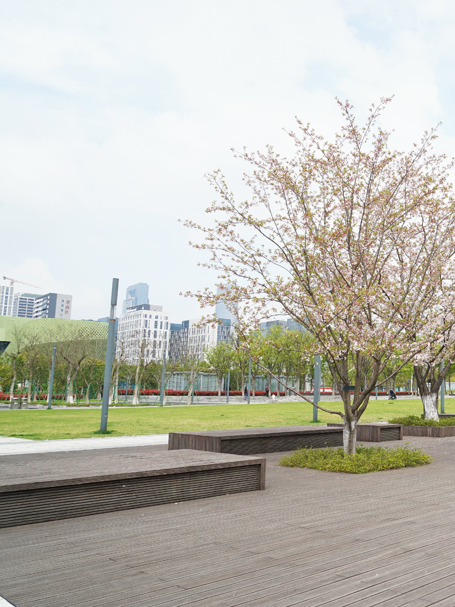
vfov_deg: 52.6
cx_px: 423
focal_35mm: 35
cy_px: 302
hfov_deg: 37.6
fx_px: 613
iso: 100
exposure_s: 1/100
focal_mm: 24
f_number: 9
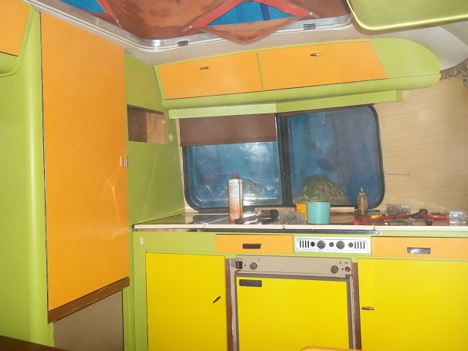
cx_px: 230
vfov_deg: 41.8
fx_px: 460
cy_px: 172
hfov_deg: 53.9
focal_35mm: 34
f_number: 2.9
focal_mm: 5.7
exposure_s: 1/30
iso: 160
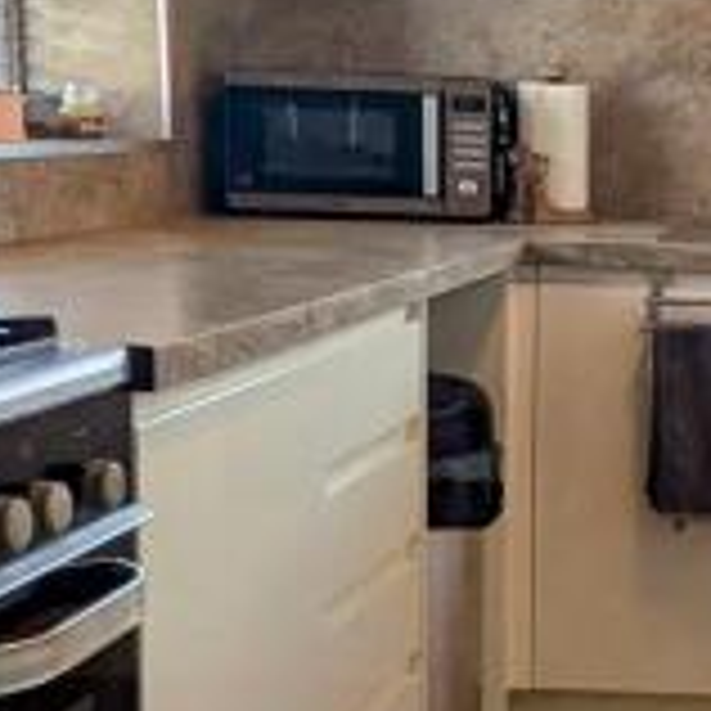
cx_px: 981
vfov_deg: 21.6
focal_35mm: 80
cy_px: 407
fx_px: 1859
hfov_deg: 19.6
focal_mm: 1.83
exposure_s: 1/191
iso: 93
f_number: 2.2
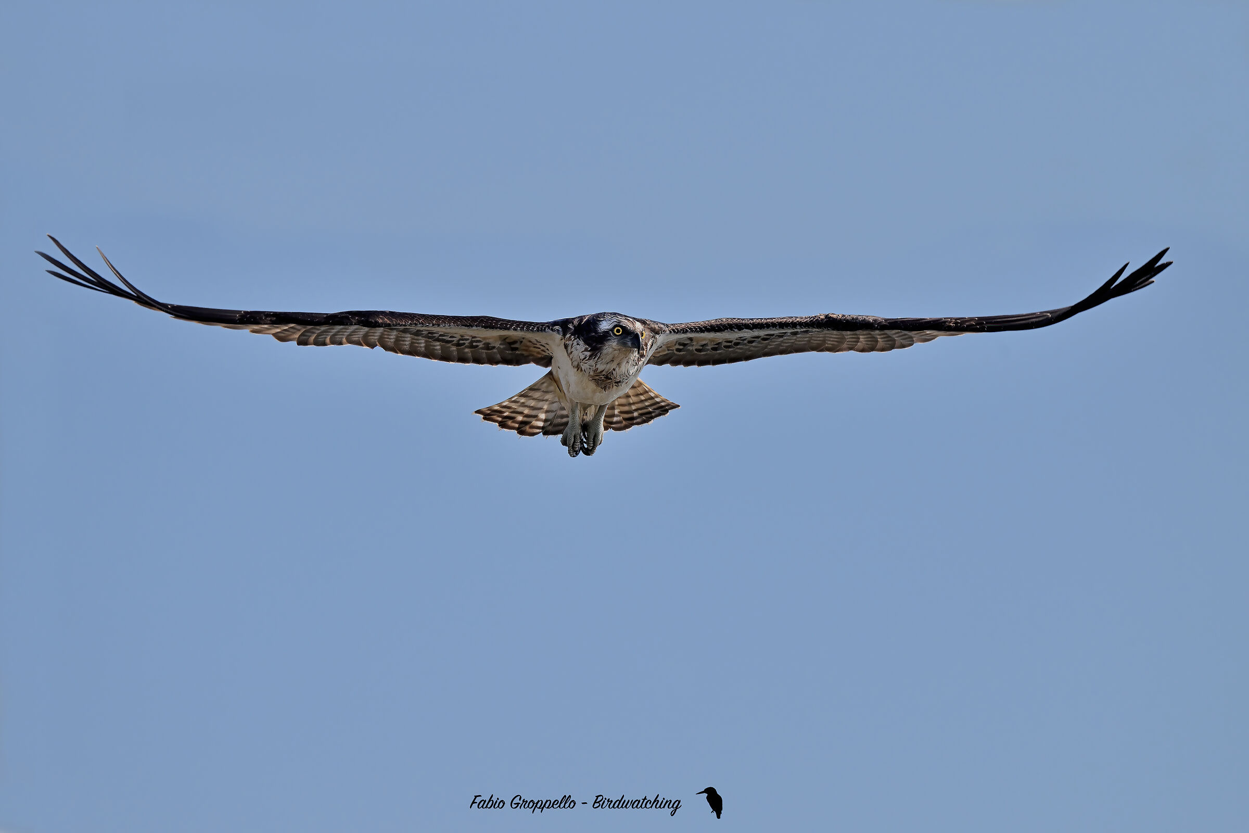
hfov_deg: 4.1
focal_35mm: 500
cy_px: 416
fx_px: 17346
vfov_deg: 2.7
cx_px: 624
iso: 560
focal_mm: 500
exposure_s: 1/3200
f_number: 8
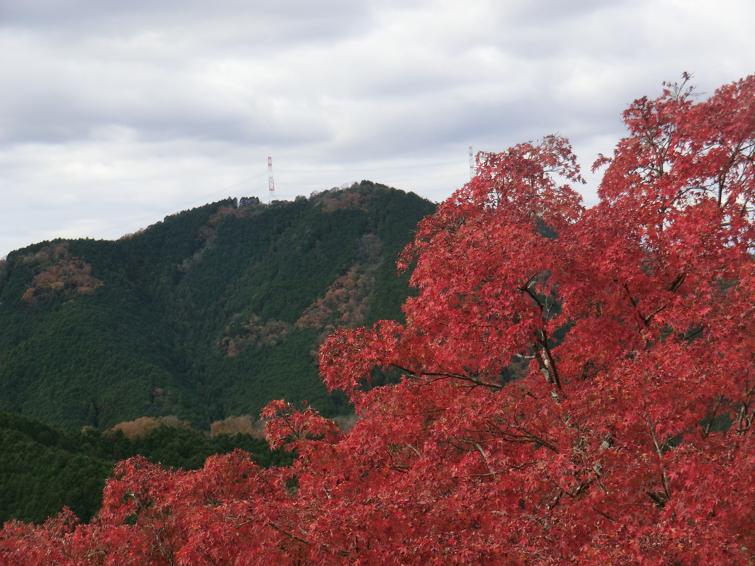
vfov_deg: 19.4
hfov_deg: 25.7
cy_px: 283
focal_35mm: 76
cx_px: 378
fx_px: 1657
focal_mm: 13.6
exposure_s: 1/320
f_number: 4.6
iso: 80
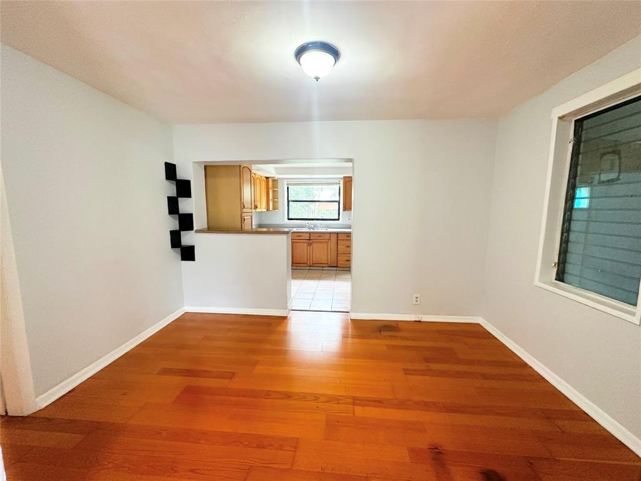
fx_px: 259
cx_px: 320
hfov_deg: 102.1
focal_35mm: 14
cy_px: 240
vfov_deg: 85.7
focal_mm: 2.22
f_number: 2.2
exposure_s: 1/120
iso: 250
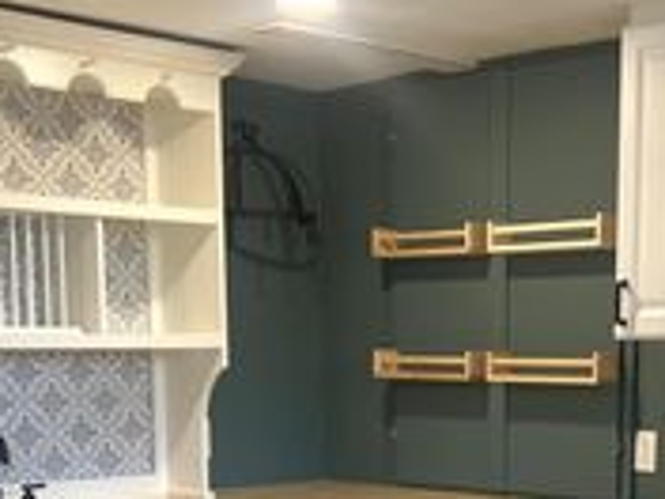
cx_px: 435
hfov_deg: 26.2
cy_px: 546
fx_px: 1422
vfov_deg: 19.1
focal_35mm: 74
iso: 100
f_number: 1.5
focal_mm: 5.7
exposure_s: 1/120
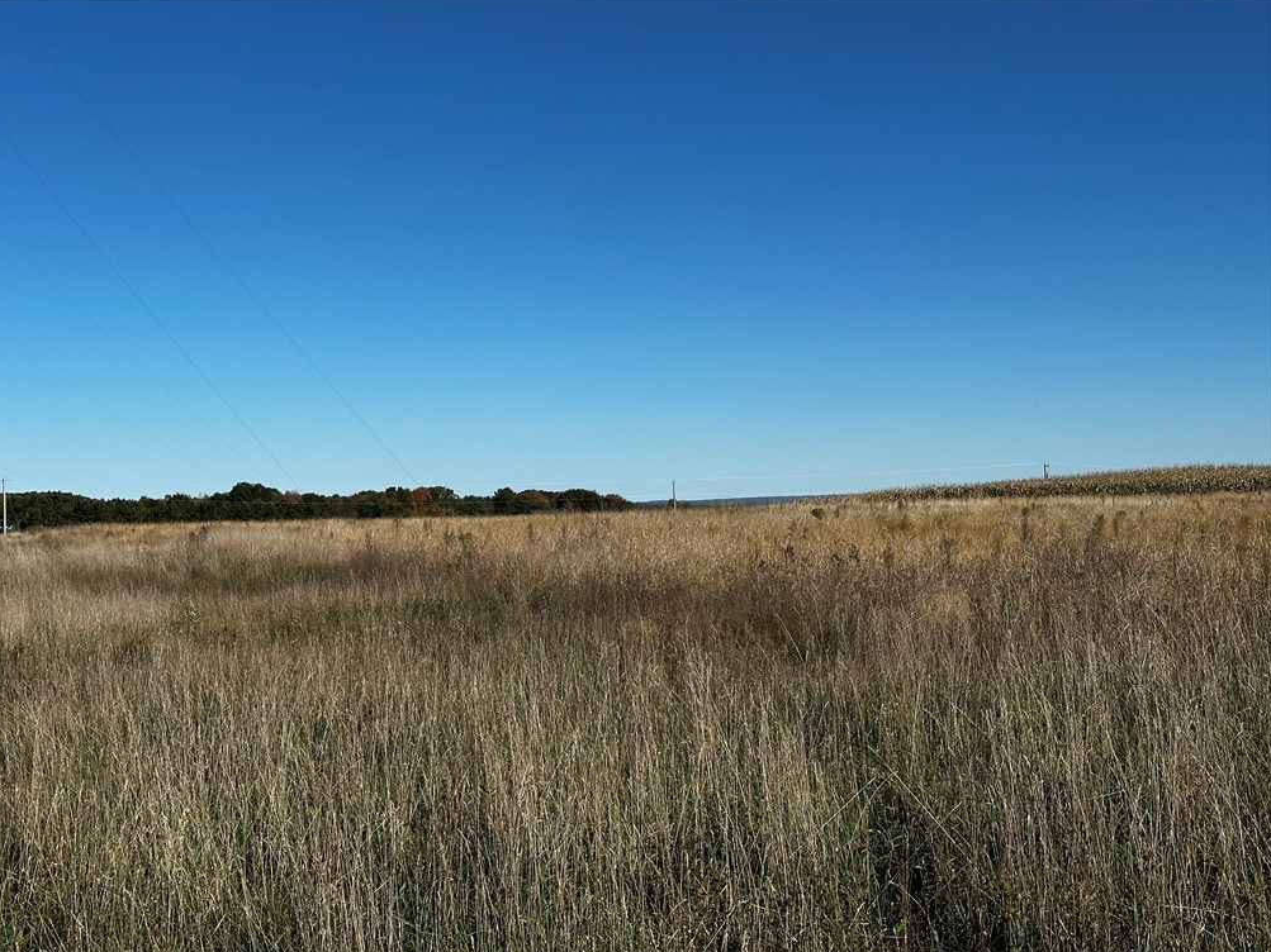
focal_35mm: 49
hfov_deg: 38.9
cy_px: 479
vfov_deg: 29.7
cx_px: 626
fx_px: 1799
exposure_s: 1/7634
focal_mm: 6.86
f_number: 1.78
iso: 64
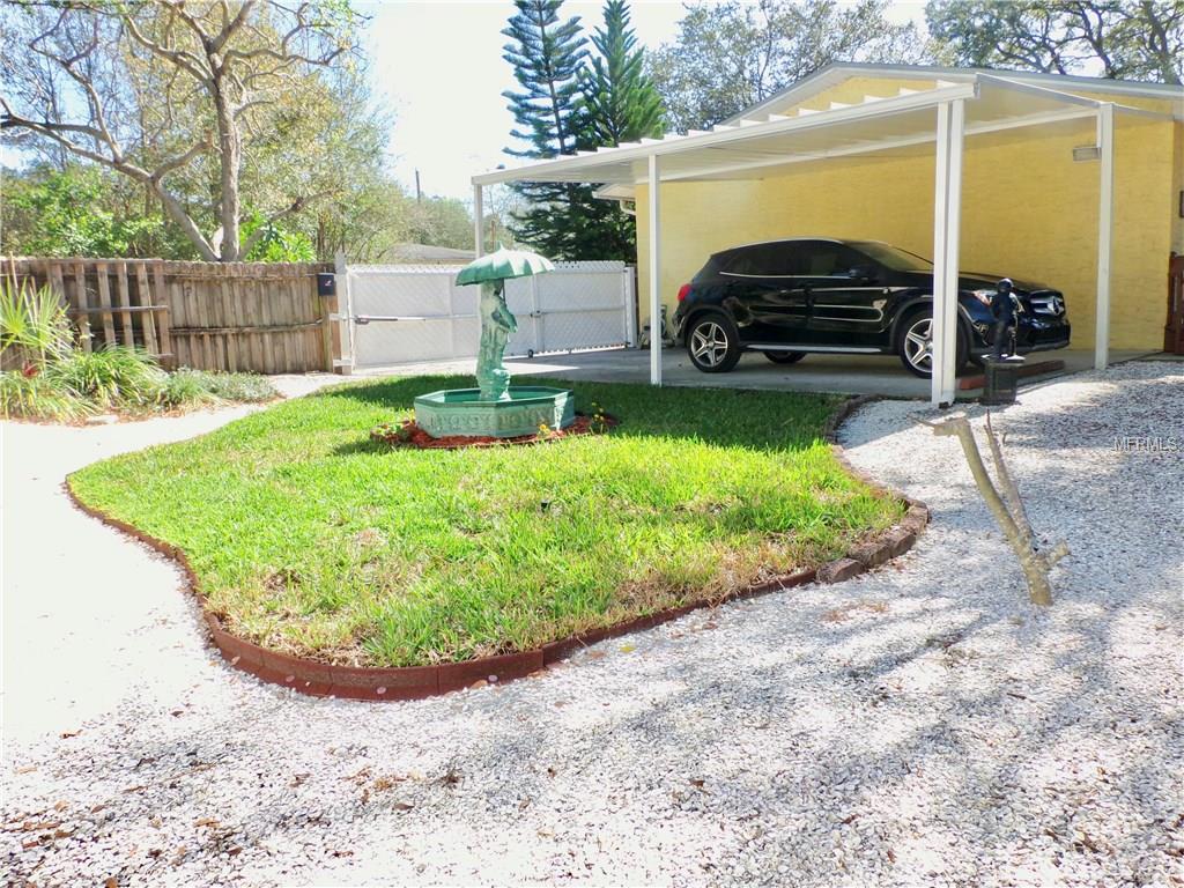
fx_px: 889
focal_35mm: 26
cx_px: 592
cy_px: 444
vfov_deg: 53.1
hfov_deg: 67.3
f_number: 7.52
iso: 100
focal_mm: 4.7
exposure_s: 1/90
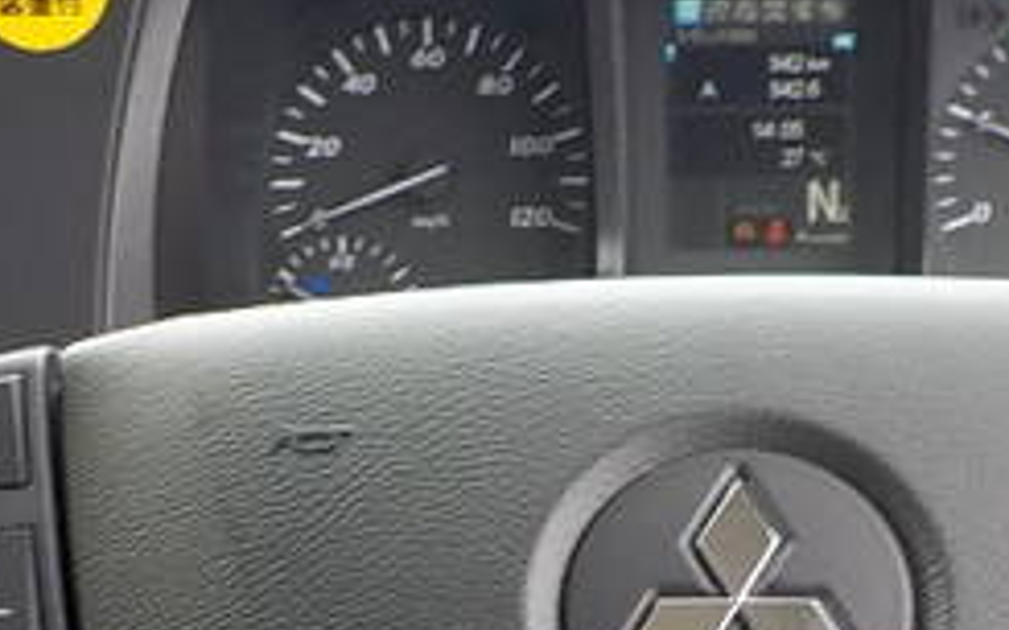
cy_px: 622
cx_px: 725
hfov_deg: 24.7
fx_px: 2282
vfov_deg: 15.5
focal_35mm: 83
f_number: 3.3
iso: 125
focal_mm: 4.1
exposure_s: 1/60
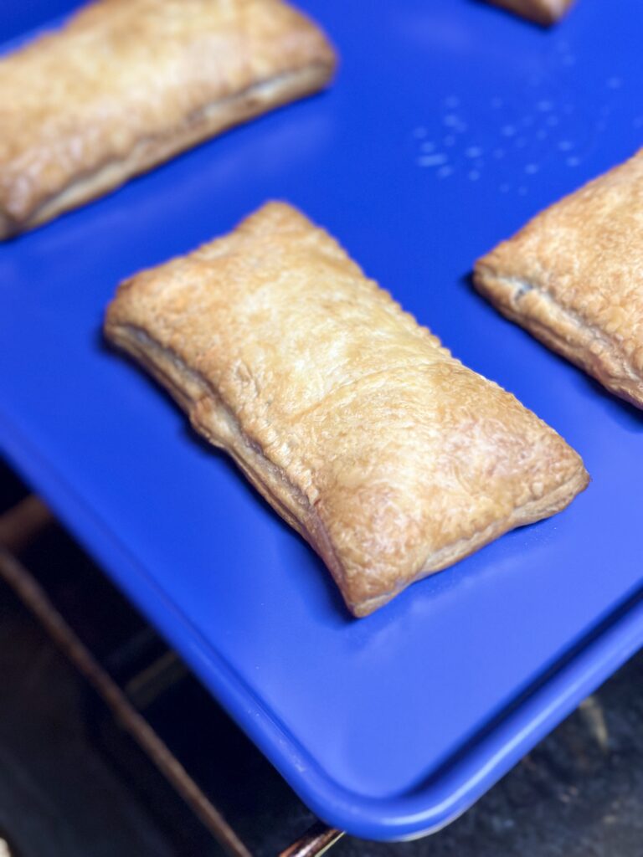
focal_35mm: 48
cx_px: 322
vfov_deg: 39.7
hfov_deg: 30.3
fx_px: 1189
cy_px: 428
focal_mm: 6.86
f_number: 1.78
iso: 320
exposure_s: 1/60
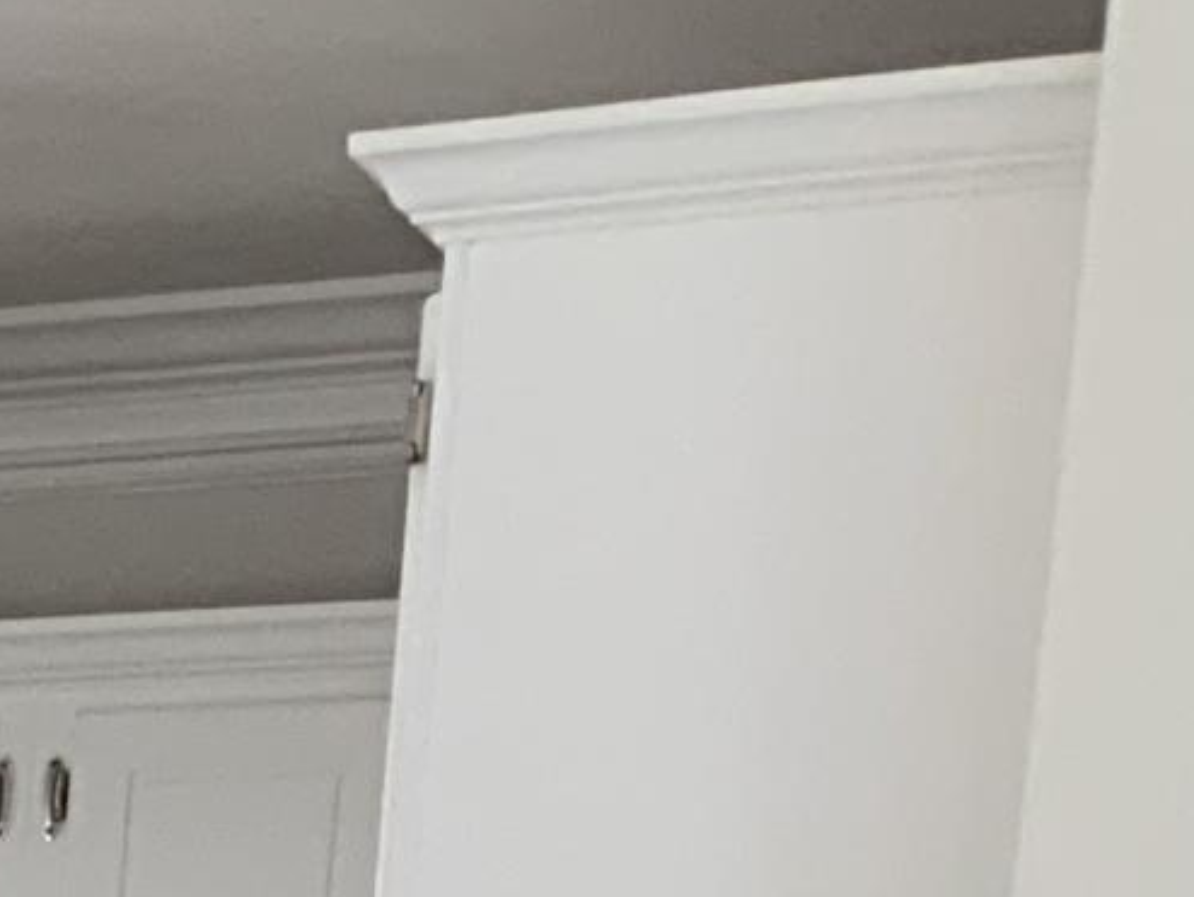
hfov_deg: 9.0
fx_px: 6074
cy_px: 2614
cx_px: -2429
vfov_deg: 7.5
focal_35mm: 176
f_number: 1.8
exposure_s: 1/120
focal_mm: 3
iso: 64
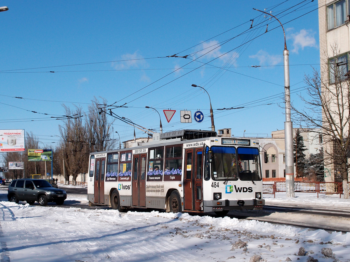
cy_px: 131
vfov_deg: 31.5
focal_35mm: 46
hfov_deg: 41.2
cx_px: 175
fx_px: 465
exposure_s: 1/1250
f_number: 5.6
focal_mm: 9.87
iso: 100
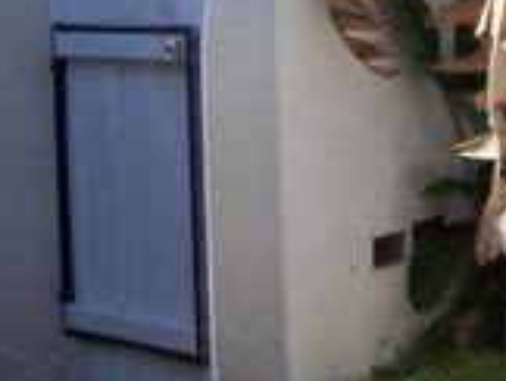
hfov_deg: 12.9
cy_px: 215
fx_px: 2020
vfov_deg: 10.8
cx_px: 925
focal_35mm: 138
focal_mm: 6.2
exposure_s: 1/400
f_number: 3.5
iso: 80
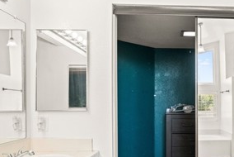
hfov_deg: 50.2
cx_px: 185
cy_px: 99
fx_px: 234
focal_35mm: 36
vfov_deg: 36.7
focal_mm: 16
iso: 2000
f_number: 8
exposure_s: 1/60
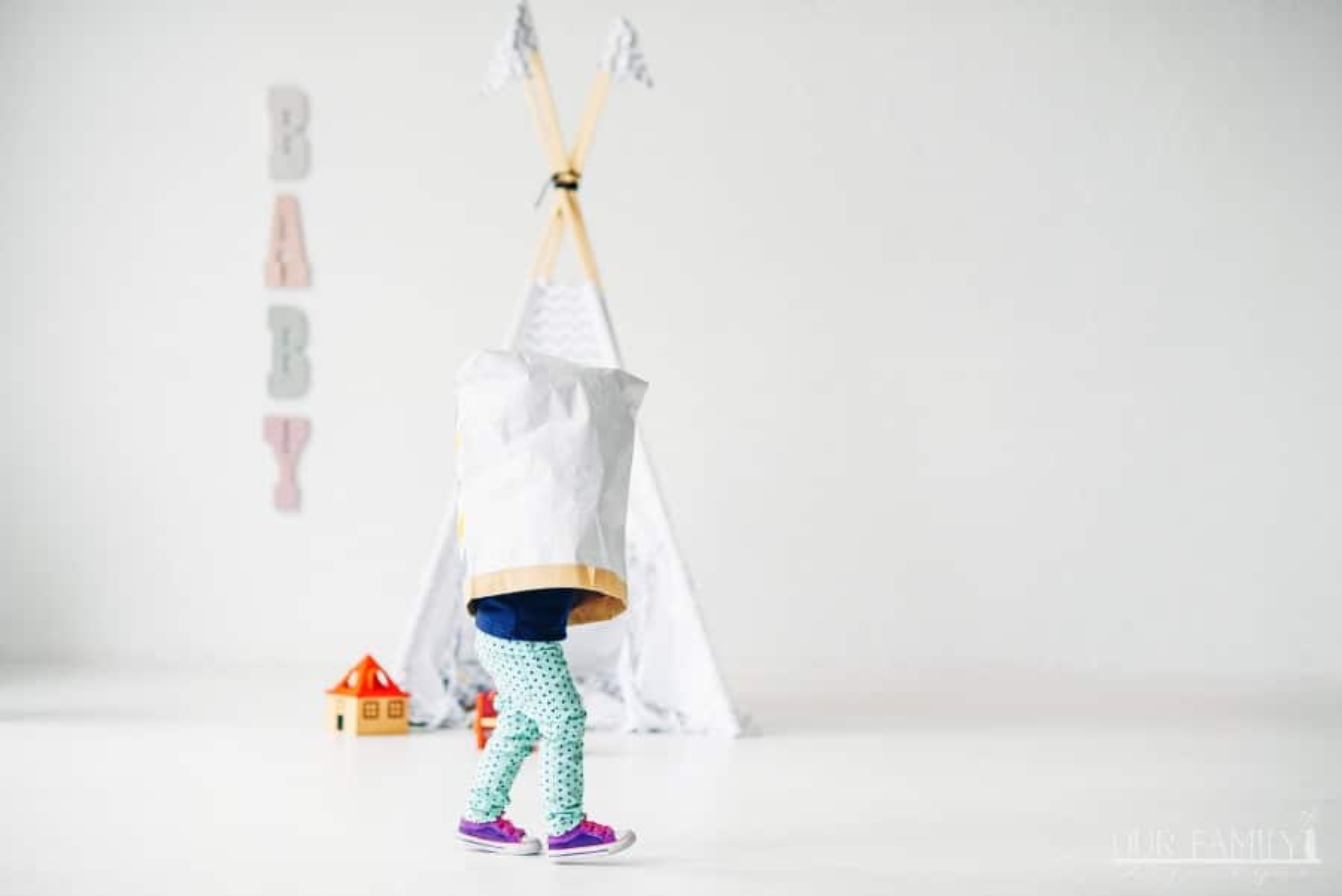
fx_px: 3170
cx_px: 671
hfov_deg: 23.9
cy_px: 448
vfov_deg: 16.1
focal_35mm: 85
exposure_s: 1/800
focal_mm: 85
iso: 640
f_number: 2.8
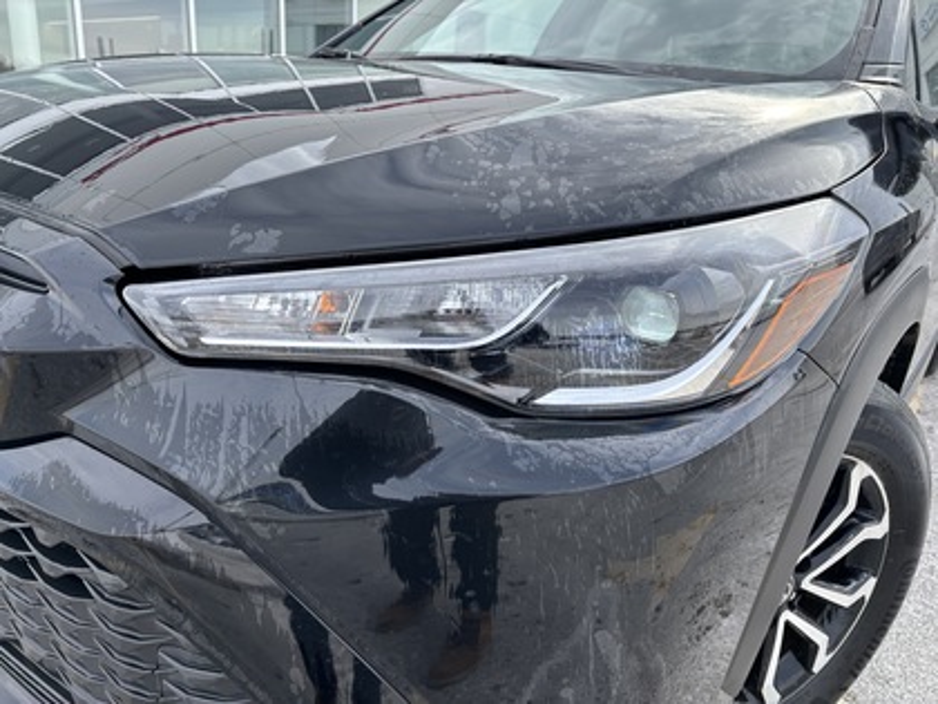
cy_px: 352
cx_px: 469
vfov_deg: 53.1
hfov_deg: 67.3
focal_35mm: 26
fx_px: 705
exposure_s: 1/978
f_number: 1.6
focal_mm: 5.96
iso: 50
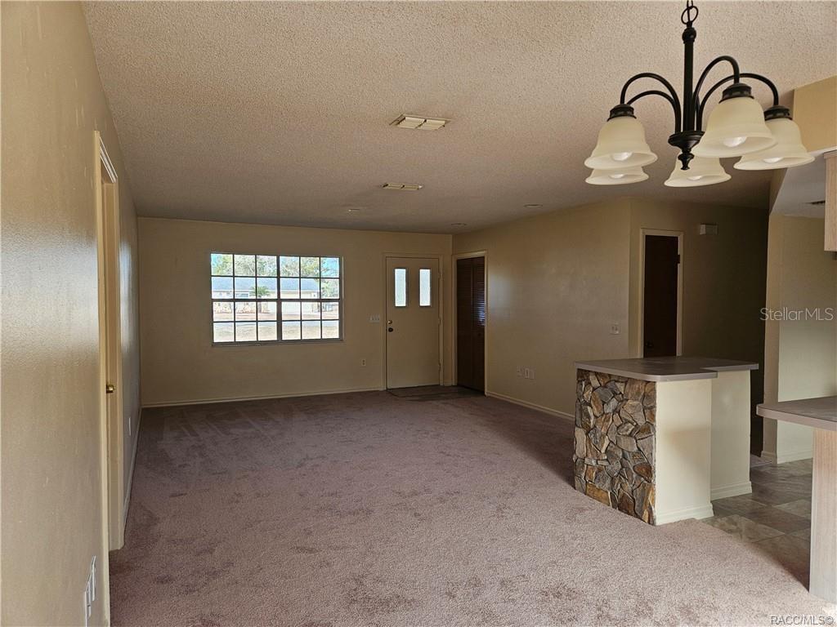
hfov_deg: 73.9
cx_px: 418
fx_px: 556
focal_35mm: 23
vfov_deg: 58.9
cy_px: 314
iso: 50
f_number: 1.8
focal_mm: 5.4
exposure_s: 1/207
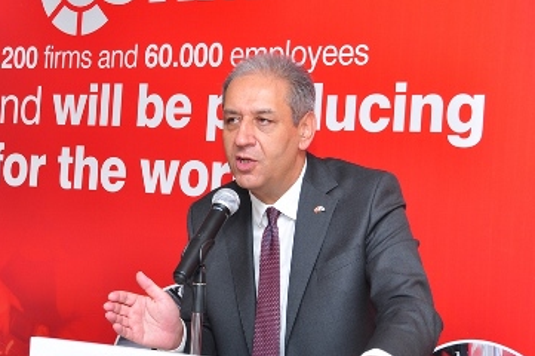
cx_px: 193
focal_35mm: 108
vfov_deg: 12.7
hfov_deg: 18.9
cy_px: 161
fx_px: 1604
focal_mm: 50
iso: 400
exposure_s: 1/125
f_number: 6.3
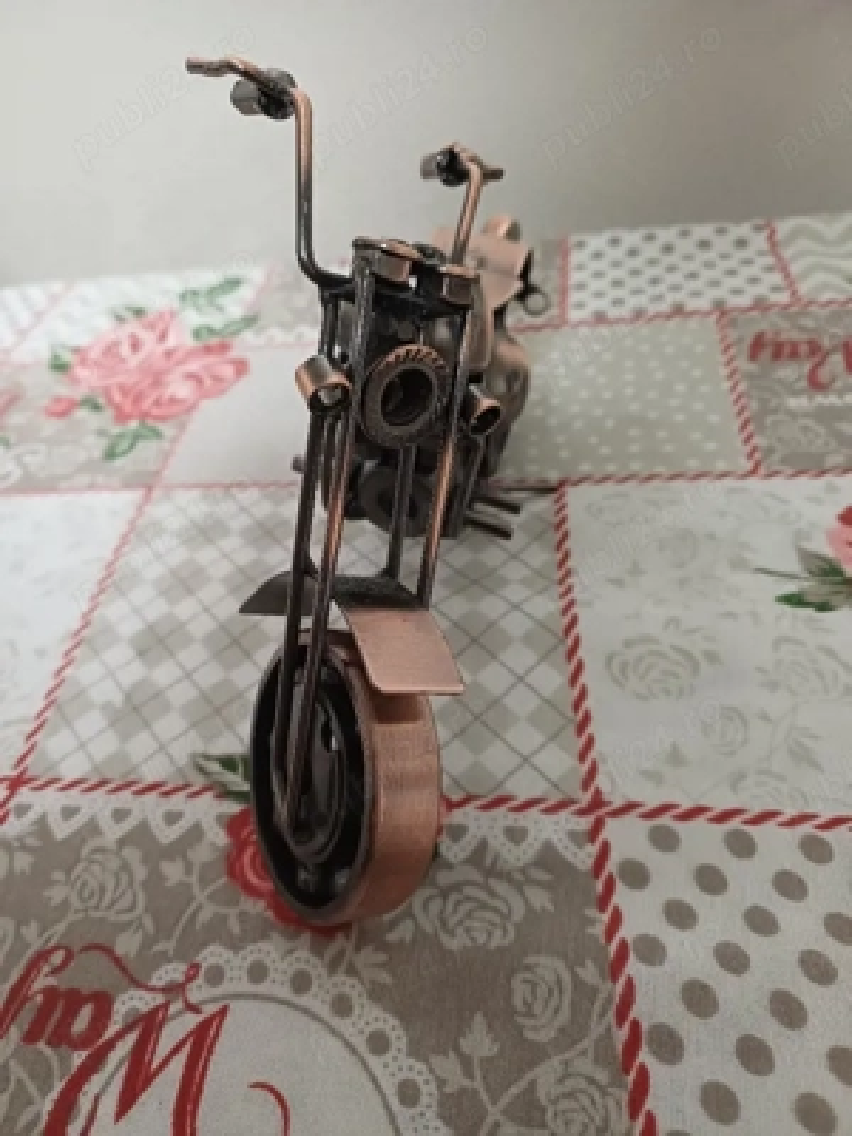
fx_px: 820
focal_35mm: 25
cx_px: 426
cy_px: 568
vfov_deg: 69.4
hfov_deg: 54.9
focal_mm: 4.65
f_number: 1.8
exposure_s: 1/25
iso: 640
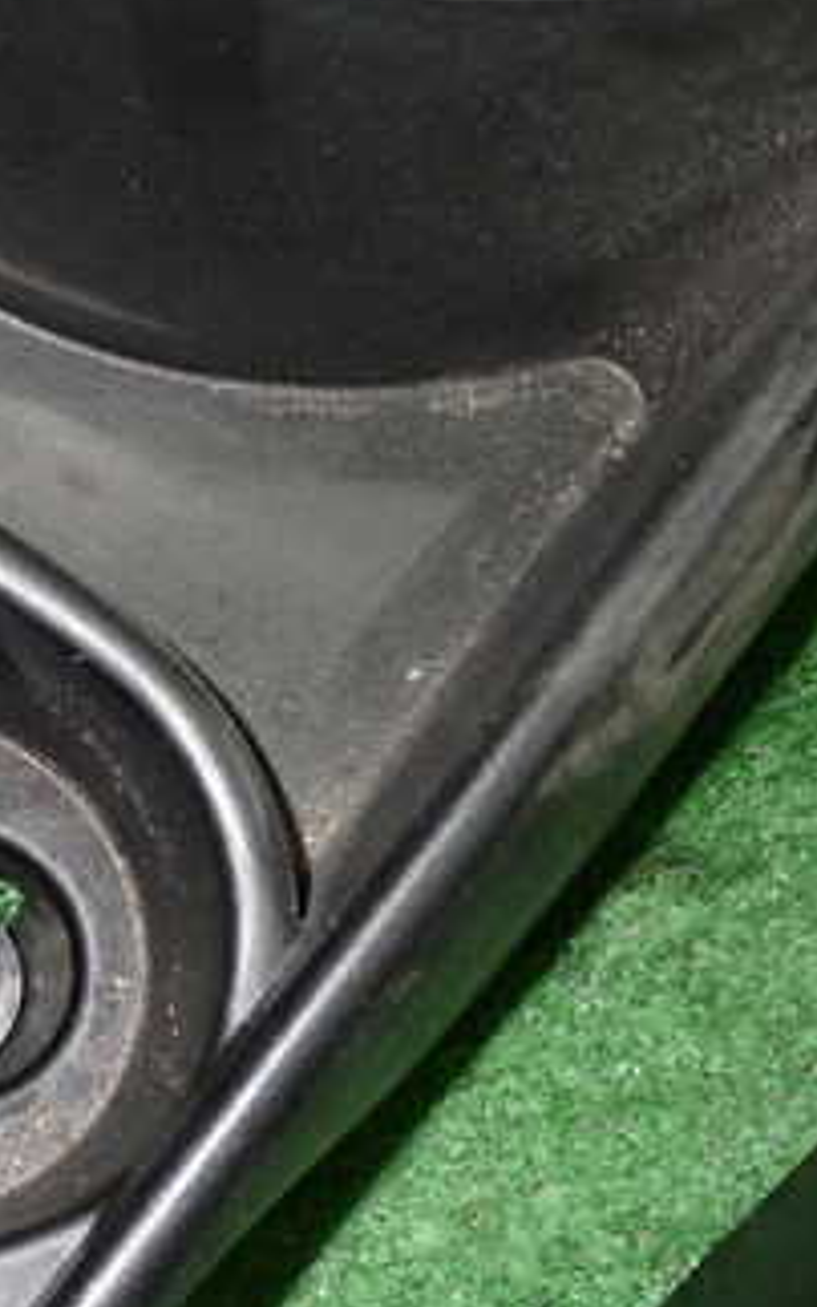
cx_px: -218
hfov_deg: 20.3
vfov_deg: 34.5
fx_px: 2101
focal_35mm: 59
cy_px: 716
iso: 400
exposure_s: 1/30
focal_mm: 5.4
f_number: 6.3
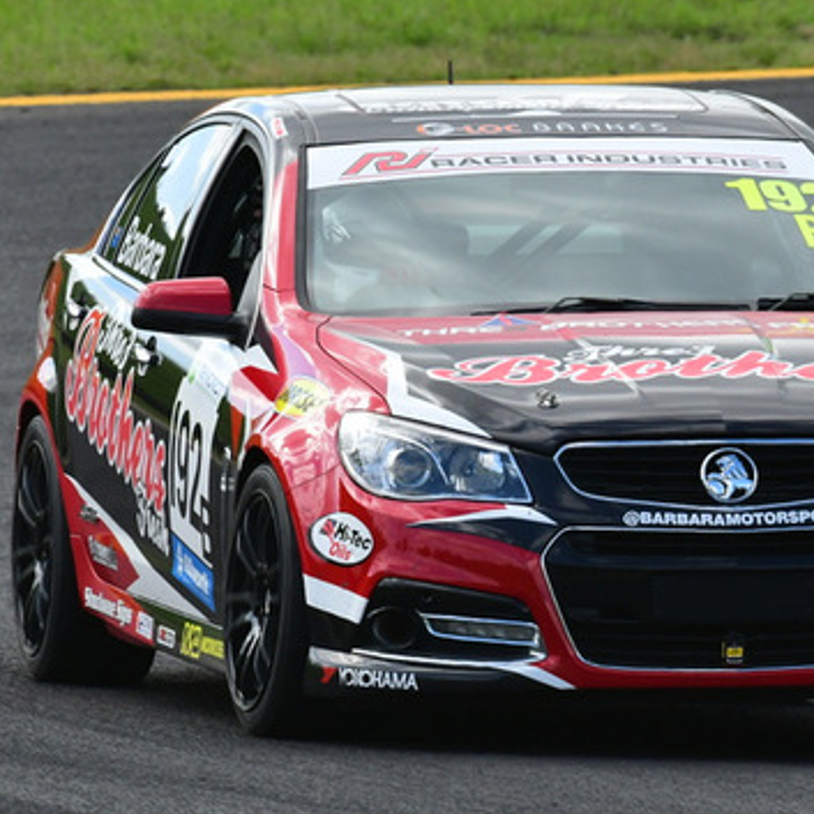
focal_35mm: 1443
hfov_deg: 1.2
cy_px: 341
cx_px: 609
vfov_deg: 1.2
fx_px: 38390
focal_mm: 500
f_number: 11
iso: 1000
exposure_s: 1/640
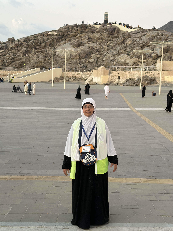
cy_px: 116
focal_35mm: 48
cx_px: 86
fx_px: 320
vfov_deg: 39.7
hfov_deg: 30.3
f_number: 1.78
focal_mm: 6.86
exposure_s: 1/60
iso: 250
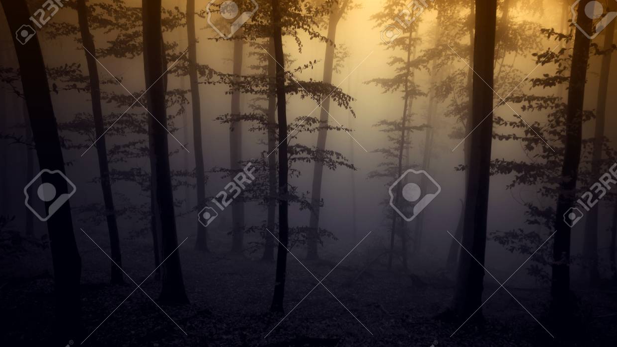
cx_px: 319
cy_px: 174
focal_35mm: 23
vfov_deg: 49.5
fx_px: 376
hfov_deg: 78.7
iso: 400
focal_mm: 14
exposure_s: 1/25
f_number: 5
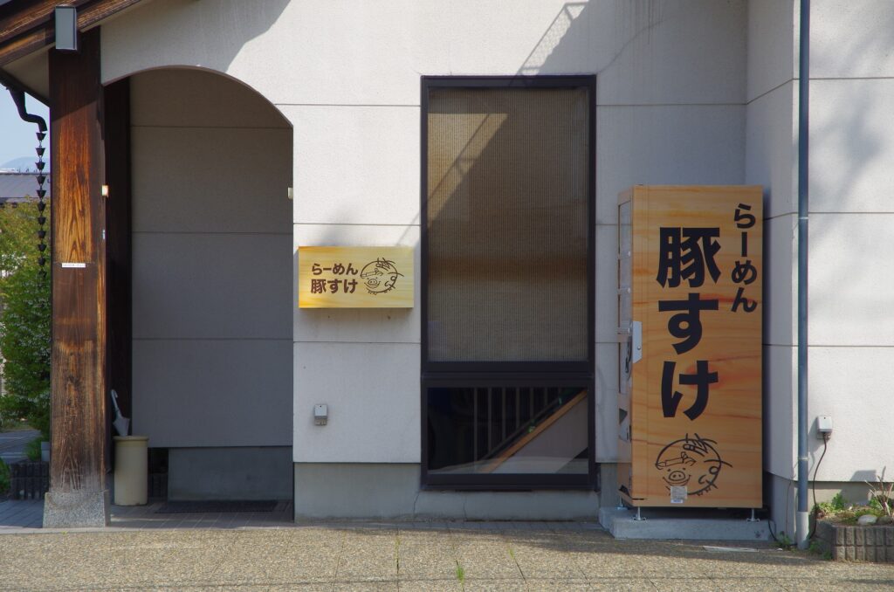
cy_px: 296
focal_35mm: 117
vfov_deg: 11.7
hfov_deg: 17.5
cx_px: 447
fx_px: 2899
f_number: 10
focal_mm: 78
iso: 100
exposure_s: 1/125
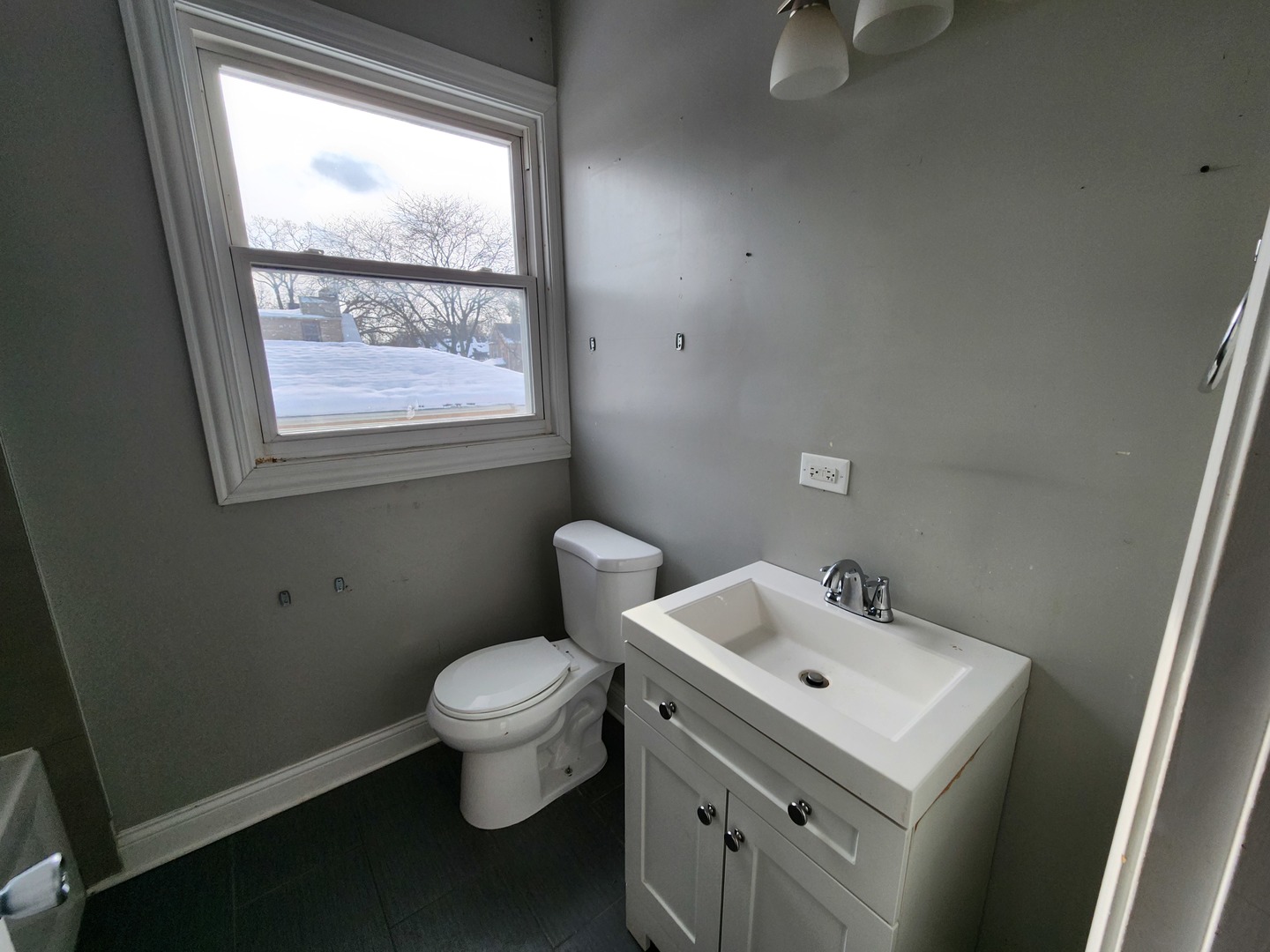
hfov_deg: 106.2
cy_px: 476
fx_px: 477
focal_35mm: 13
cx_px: 635
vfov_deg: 89.9
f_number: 2.2
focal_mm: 2.2
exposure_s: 1/269
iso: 50
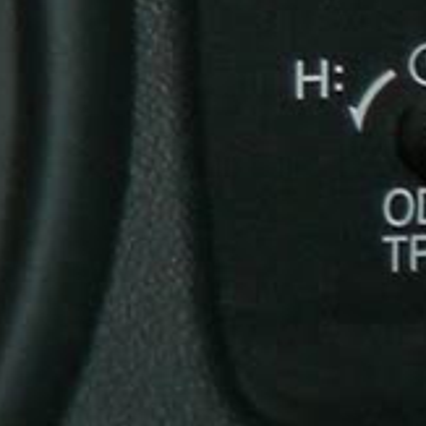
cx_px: -998
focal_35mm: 294
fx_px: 4093
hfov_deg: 5.5
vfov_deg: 5.9
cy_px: -99
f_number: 3.1
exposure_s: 1/60
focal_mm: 6.3
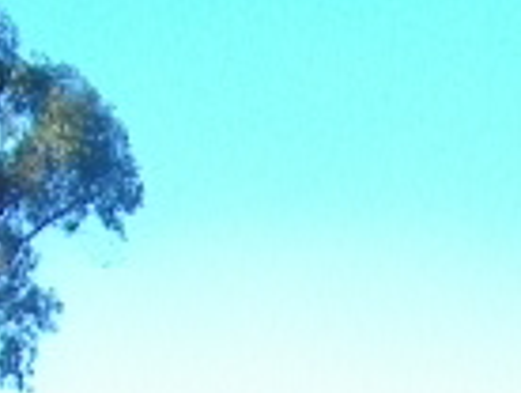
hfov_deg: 12.1
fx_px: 2231
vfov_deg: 9.6
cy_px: 692
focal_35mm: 148
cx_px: 982
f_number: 5.5
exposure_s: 1/125
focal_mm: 5.7
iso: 100
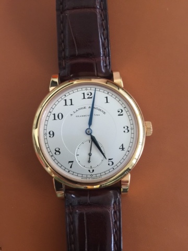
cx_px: 94
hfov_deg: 48.2
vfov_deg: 61.7
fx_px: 210
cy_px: 126
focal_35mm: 29
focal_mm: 4.15
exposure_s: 1/17
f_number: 2.2
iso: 125
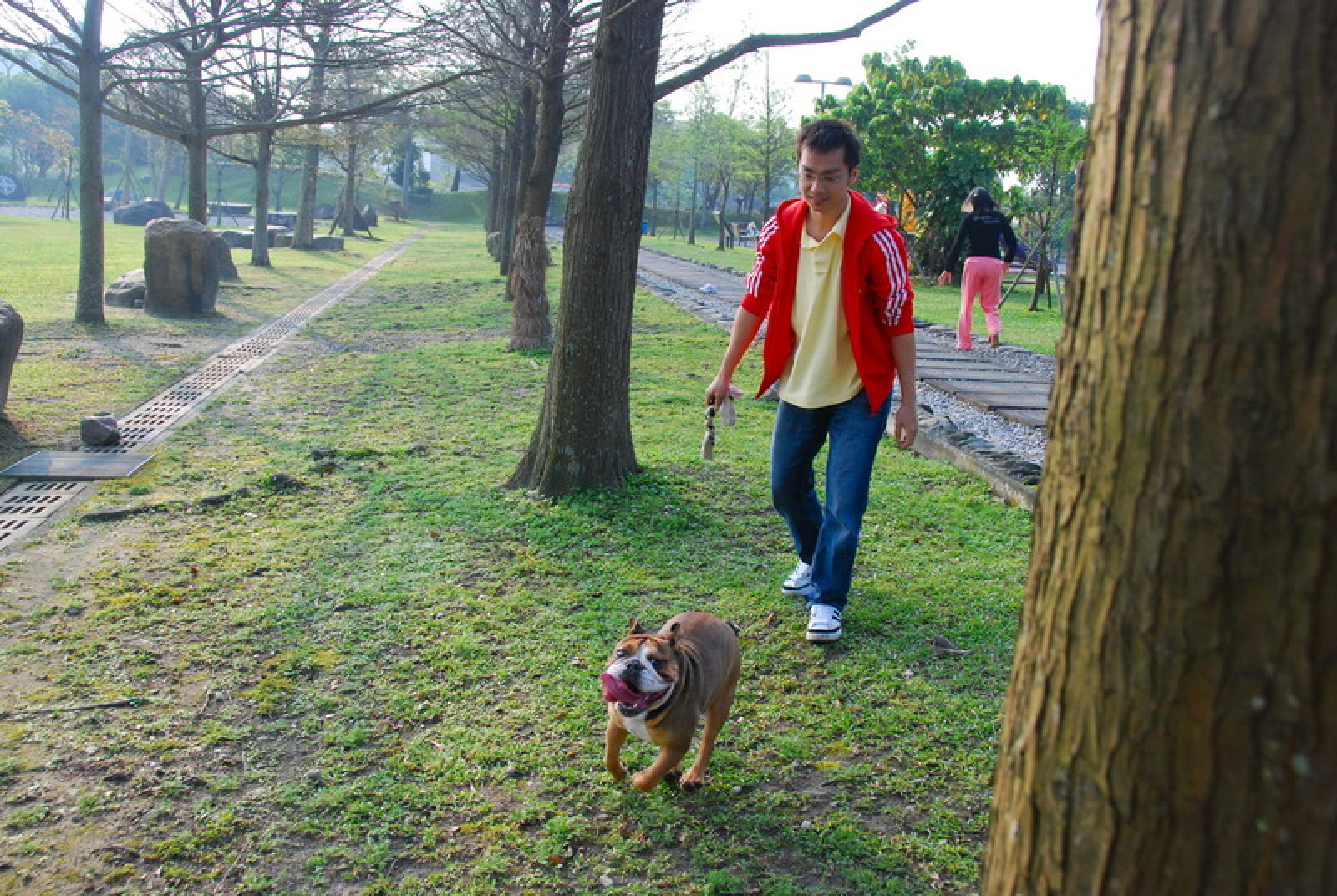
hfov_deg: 57.2
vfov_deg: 40.1
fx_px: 1227
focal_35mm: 33
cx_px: 668
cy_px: 448
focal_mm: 22
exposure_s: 1/400
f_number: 7.1
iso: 500
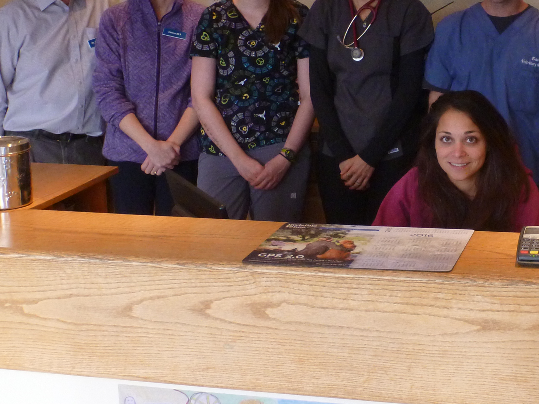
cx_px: 434
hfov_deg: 26.5
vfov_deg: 20.0
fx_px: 1121
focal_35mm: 72
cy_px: 36
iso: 400
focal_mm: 6.4
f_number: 3.9
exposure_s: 1/40
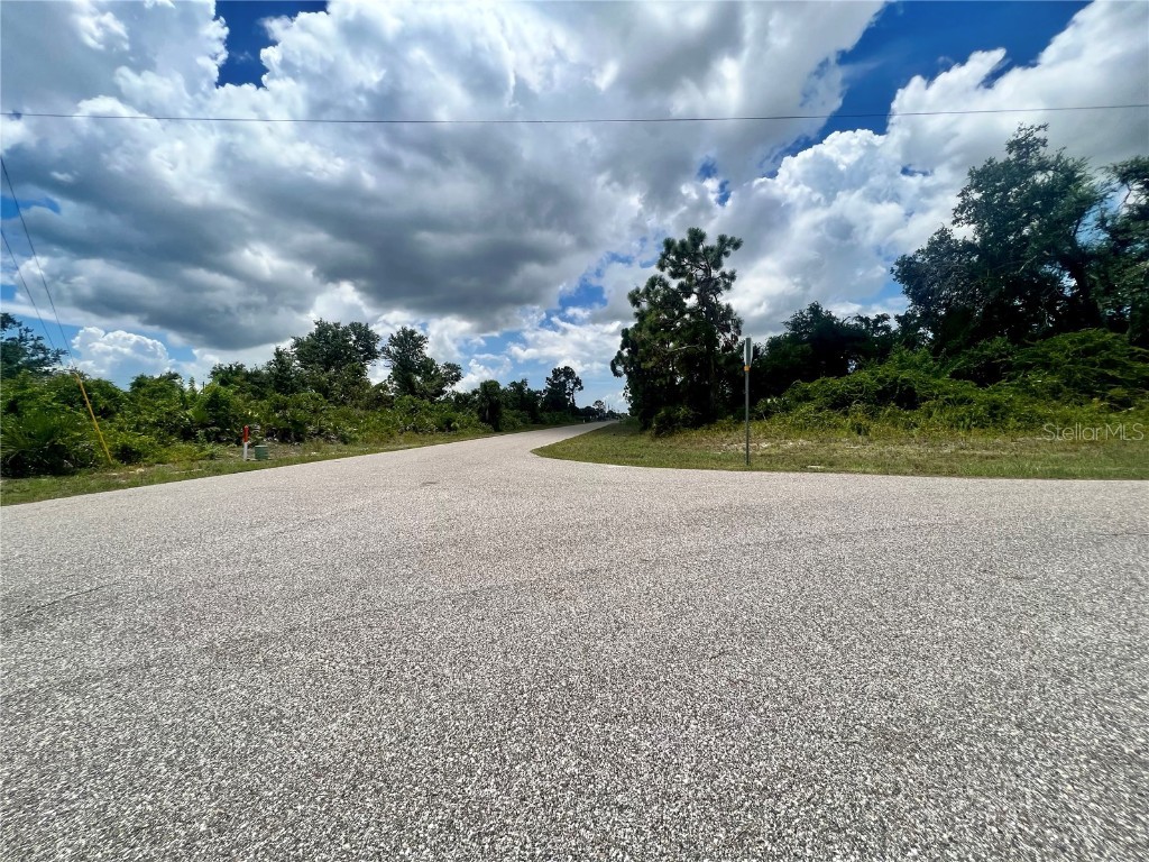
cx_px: 574
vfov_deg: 89.9
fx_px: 432
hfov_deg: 106.2
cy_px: 431
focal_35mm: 13
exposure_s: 1/3040
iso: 32
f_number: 1.8
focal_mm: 1.57
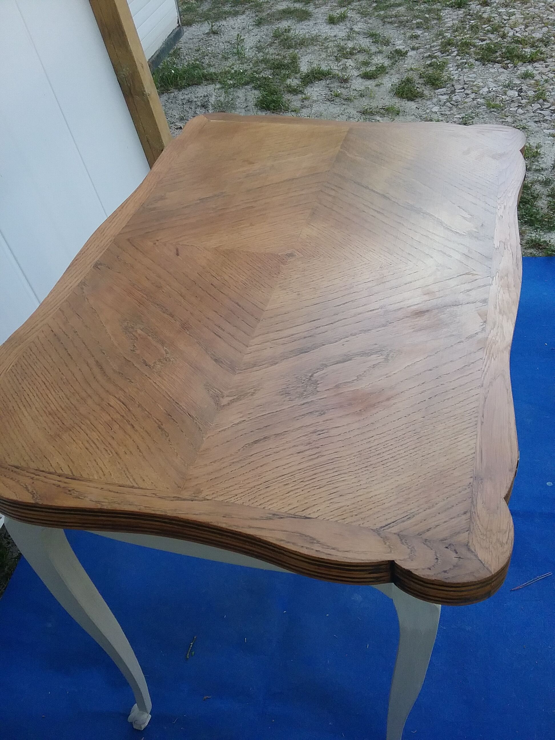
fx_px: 663
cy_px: 370
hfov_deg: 45.4
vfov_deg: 58.4
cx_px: 278
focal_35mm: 31
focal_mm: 3.3
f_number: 2.2
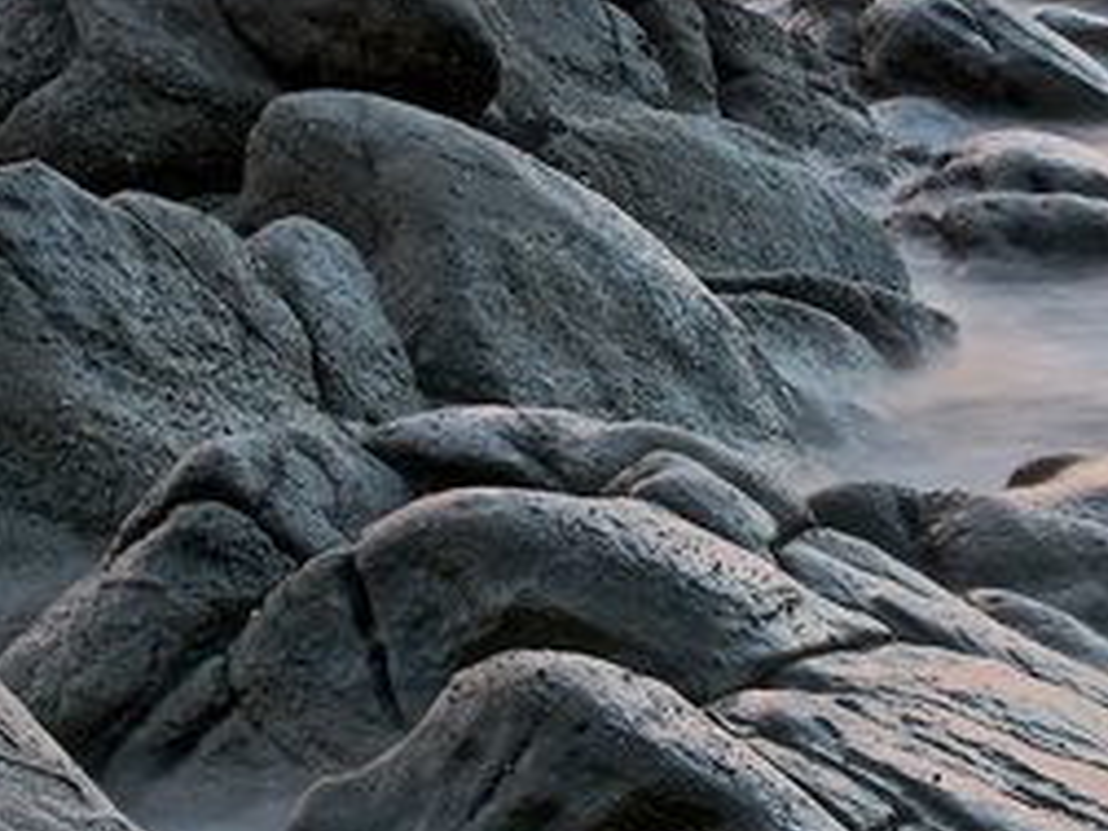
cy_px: 328
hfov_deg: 16.4
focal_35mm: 120
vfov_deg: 12.3
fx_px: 3846
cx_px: 673
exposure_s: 3
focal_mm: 35
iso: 100
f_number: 22
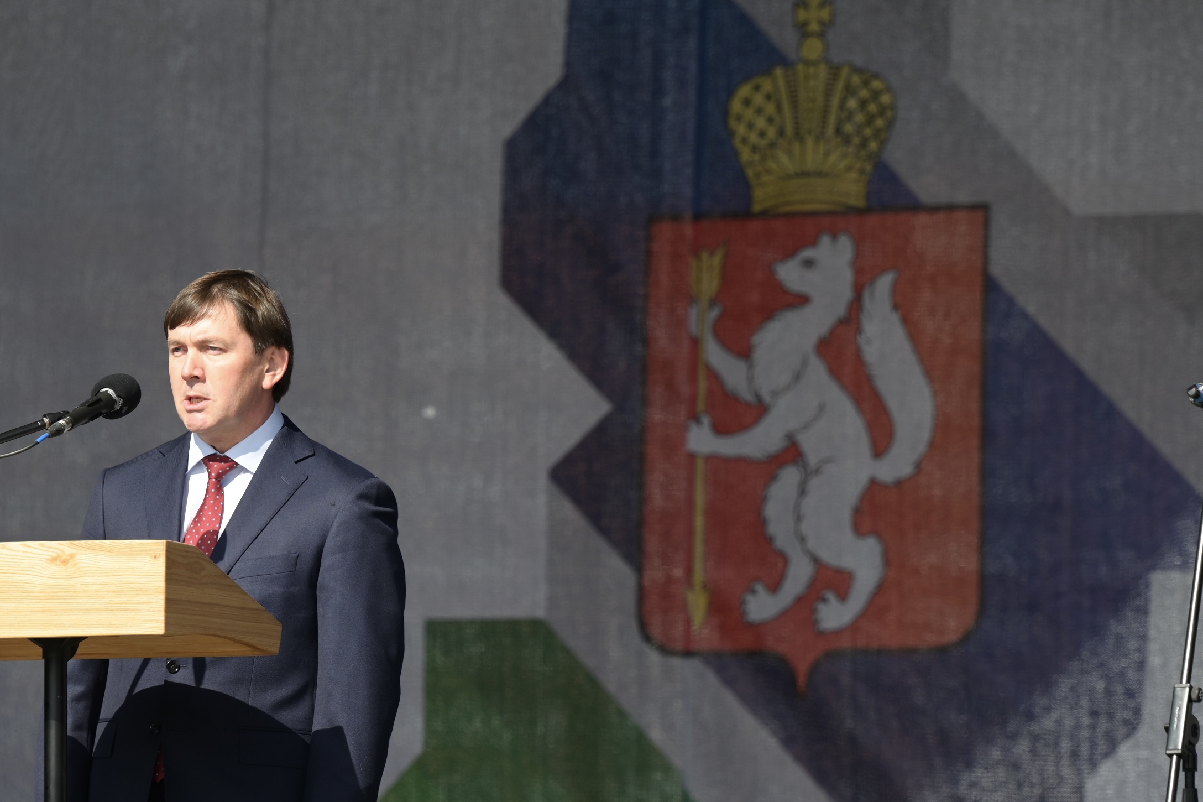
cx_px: 534
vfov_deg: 6.5
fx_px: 7016
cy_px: 496
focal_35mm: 210
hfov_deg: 9.8
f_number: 3.5
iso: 100
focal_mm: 165
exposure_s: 1/1000
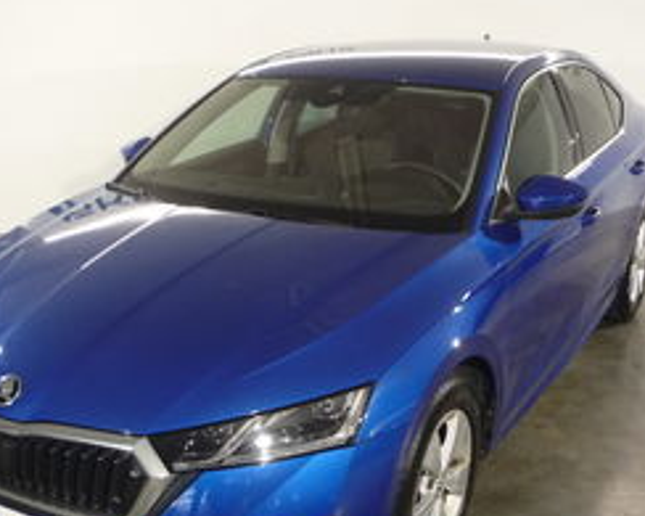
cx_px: 285
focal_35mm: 48
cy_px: 296
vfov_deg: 31.4
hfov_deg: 38.7
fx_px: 916
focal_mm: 5.2
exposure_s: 1/30
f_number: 3.3
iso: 250
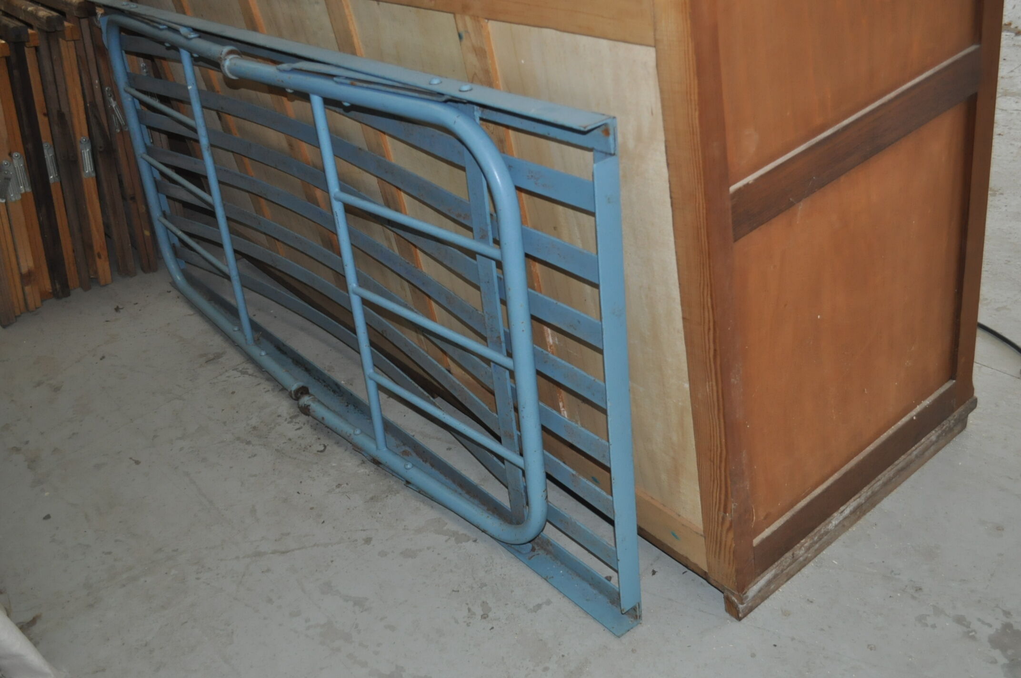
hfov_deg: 57.3
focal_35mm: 33
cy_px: 339
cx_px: 510
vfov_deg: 39.9
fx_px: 935
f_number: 4
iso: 800
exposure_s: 1/60
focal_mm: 22
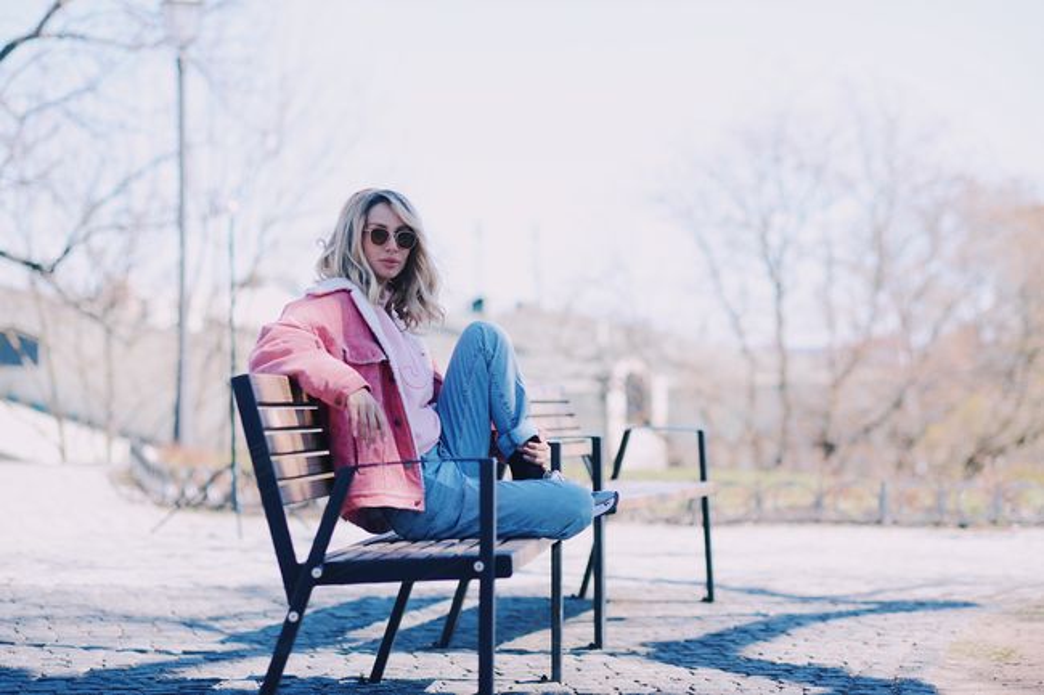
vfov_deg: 16.1
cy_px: 348
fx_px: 2464
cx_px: 522
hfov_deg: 23.9
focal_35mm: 85
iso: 100
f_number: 4
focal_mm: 85
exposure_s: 1/1000
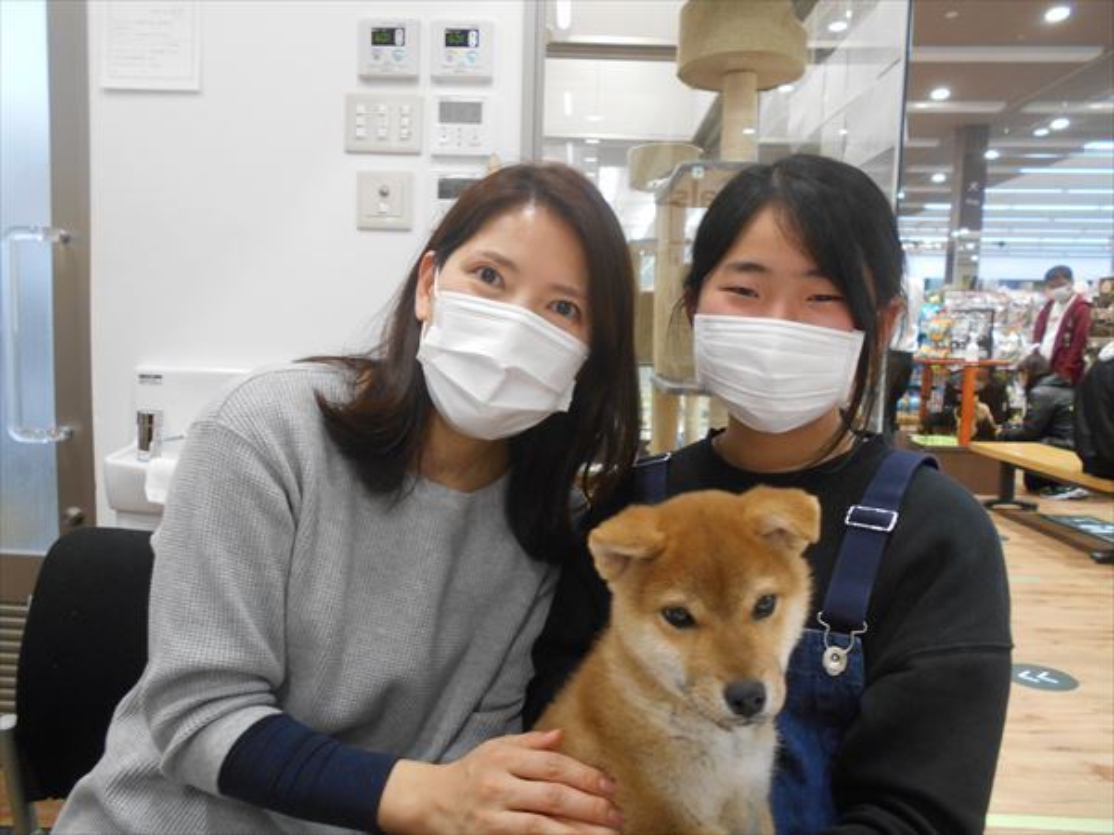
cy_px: 418
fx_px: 837
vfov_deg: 53.1
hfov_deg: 67.3
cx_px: 557
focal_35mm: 26
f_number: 3.2
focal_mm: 4.6
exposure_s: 1/30
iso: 280
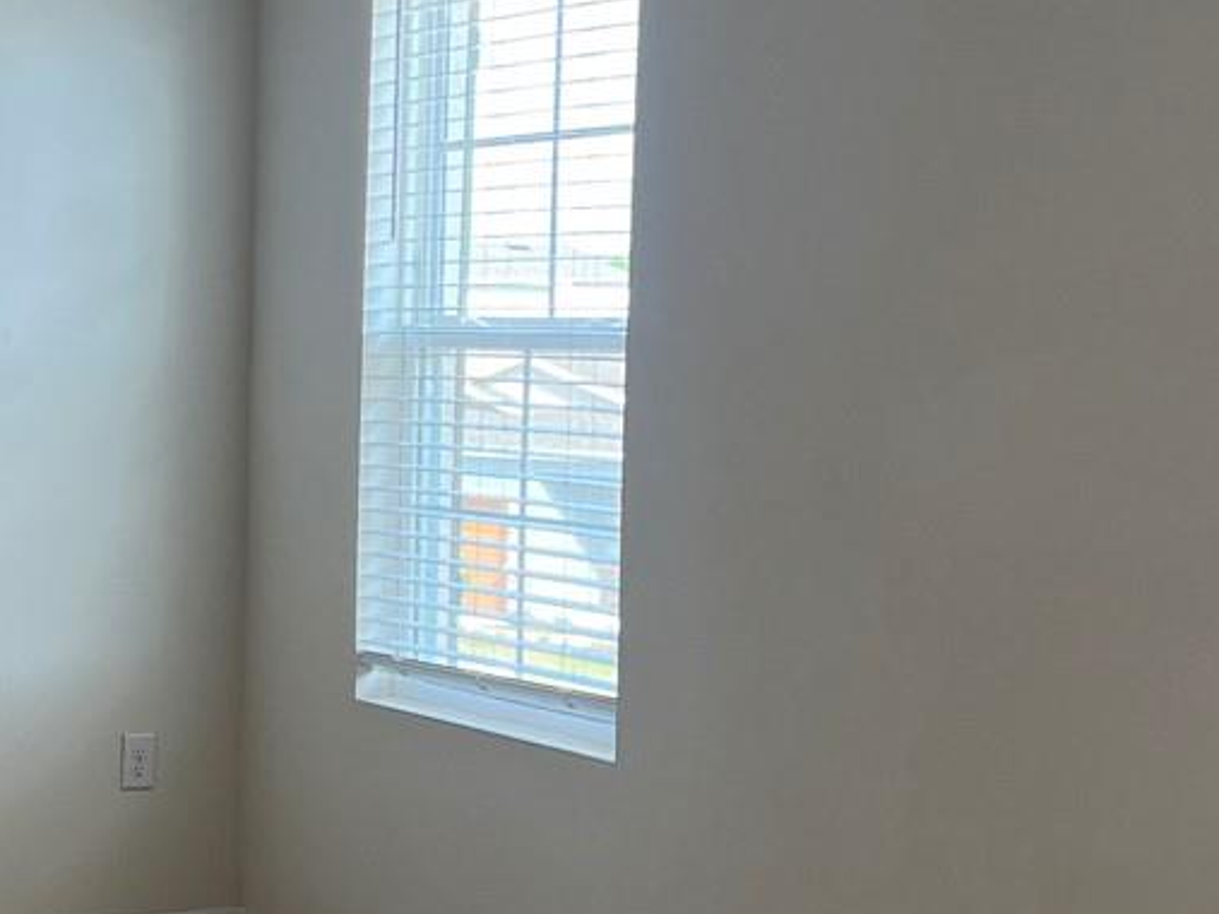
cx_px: -159
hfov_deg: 22.4
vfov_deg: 18.0
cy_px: 500
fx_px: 2887
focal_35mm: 82
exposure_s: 1/142
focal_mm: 5.7
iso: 64
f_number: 1.5
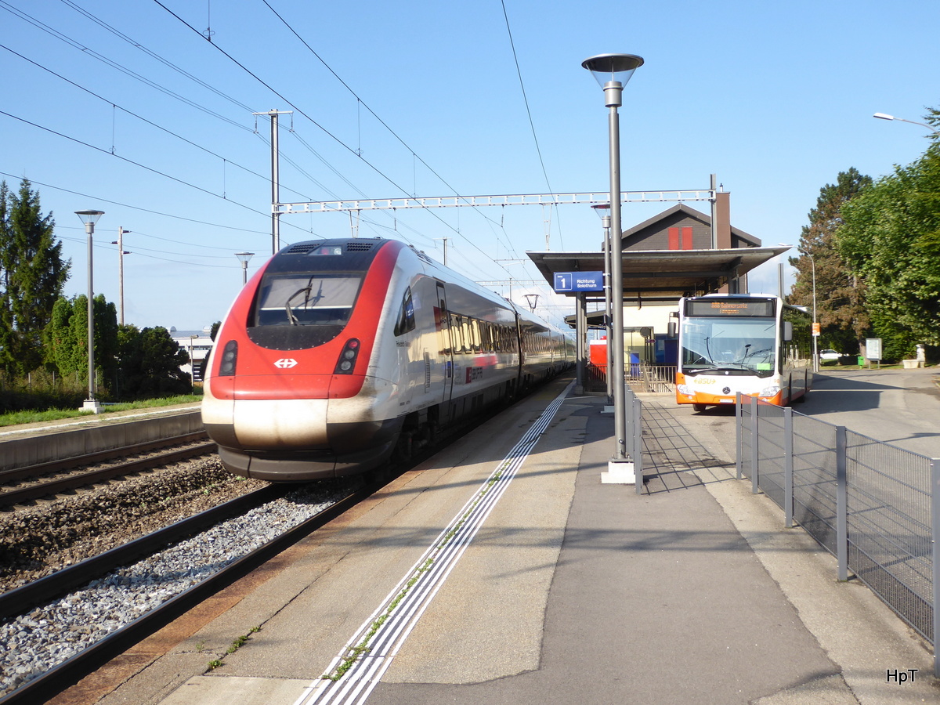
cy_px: 352
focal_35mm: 46
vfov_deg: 31.5
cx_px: 470
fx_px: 1249
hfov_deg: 41.2
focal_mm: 7.8
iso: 80
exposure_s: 1/400
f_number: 3.9
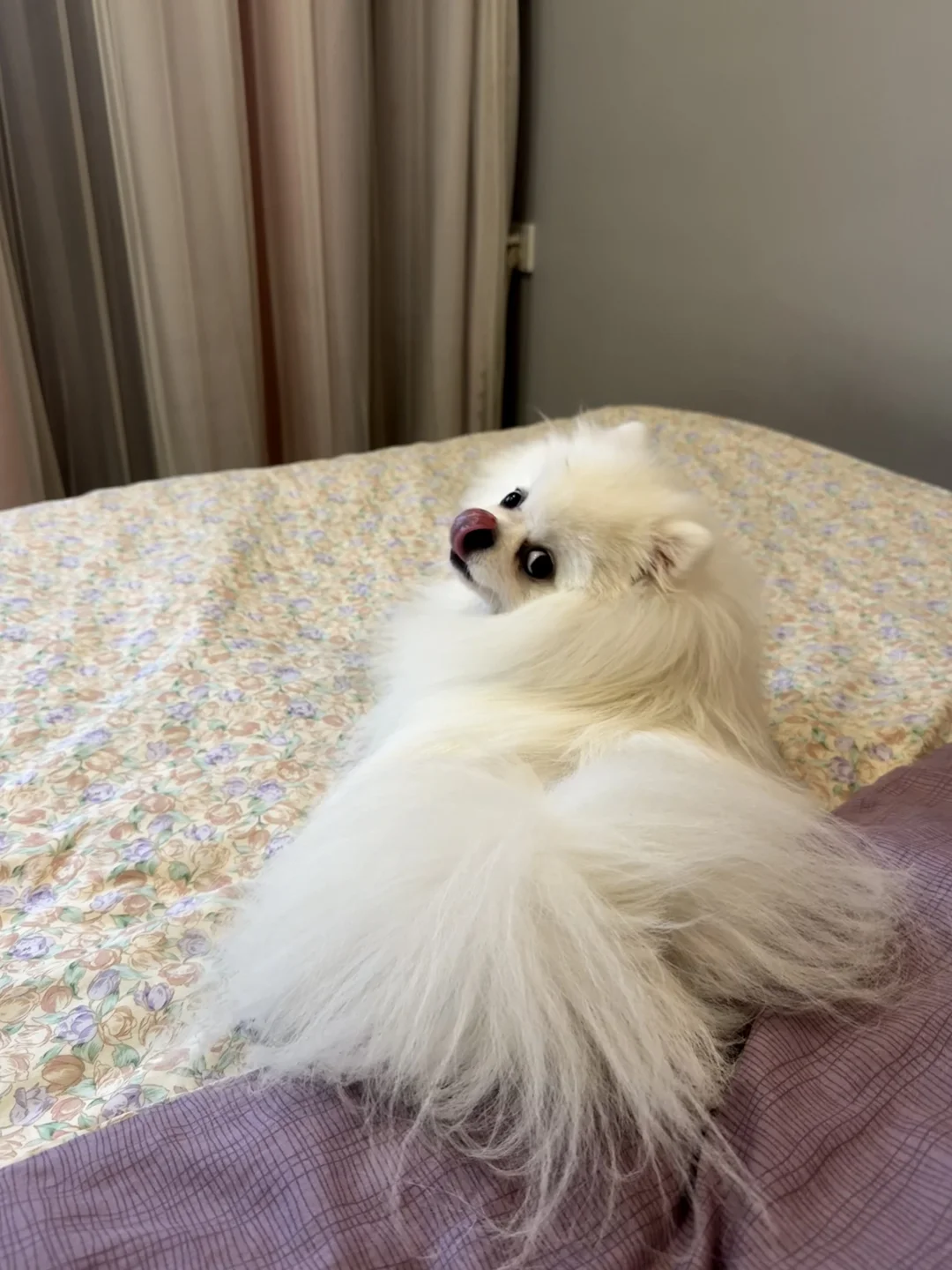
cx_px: 476
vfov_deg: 71.6
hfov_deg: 56.8
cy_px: 635
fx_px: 880
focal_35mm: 24
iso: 250
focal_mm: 6.76
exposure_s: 1/50
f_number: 1.78
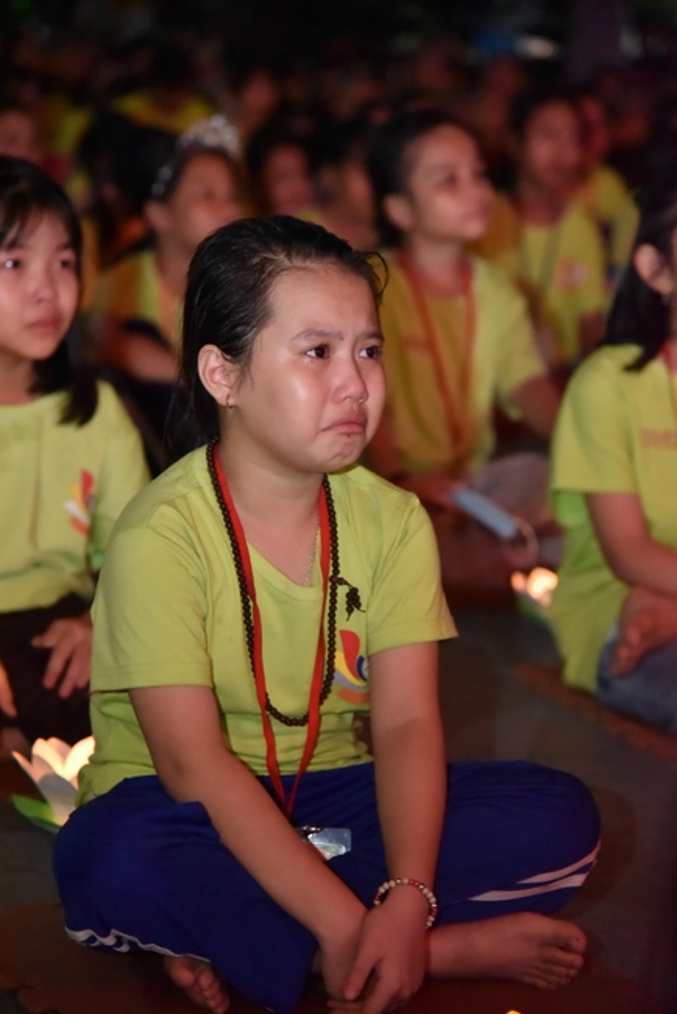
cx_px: 338
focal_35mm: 112
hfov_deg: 12.2
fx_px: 3156
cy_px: 507
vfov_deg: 18.3
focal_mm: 112
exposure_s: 1/125
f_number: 4.5
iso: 8000
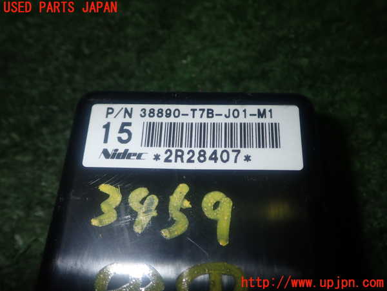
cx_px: 194
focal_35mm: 36
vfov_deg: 39.7
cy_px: 146
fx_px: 402
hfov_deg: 51.4
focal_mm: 6.37
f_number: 7.1
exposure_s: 1/40
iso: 200
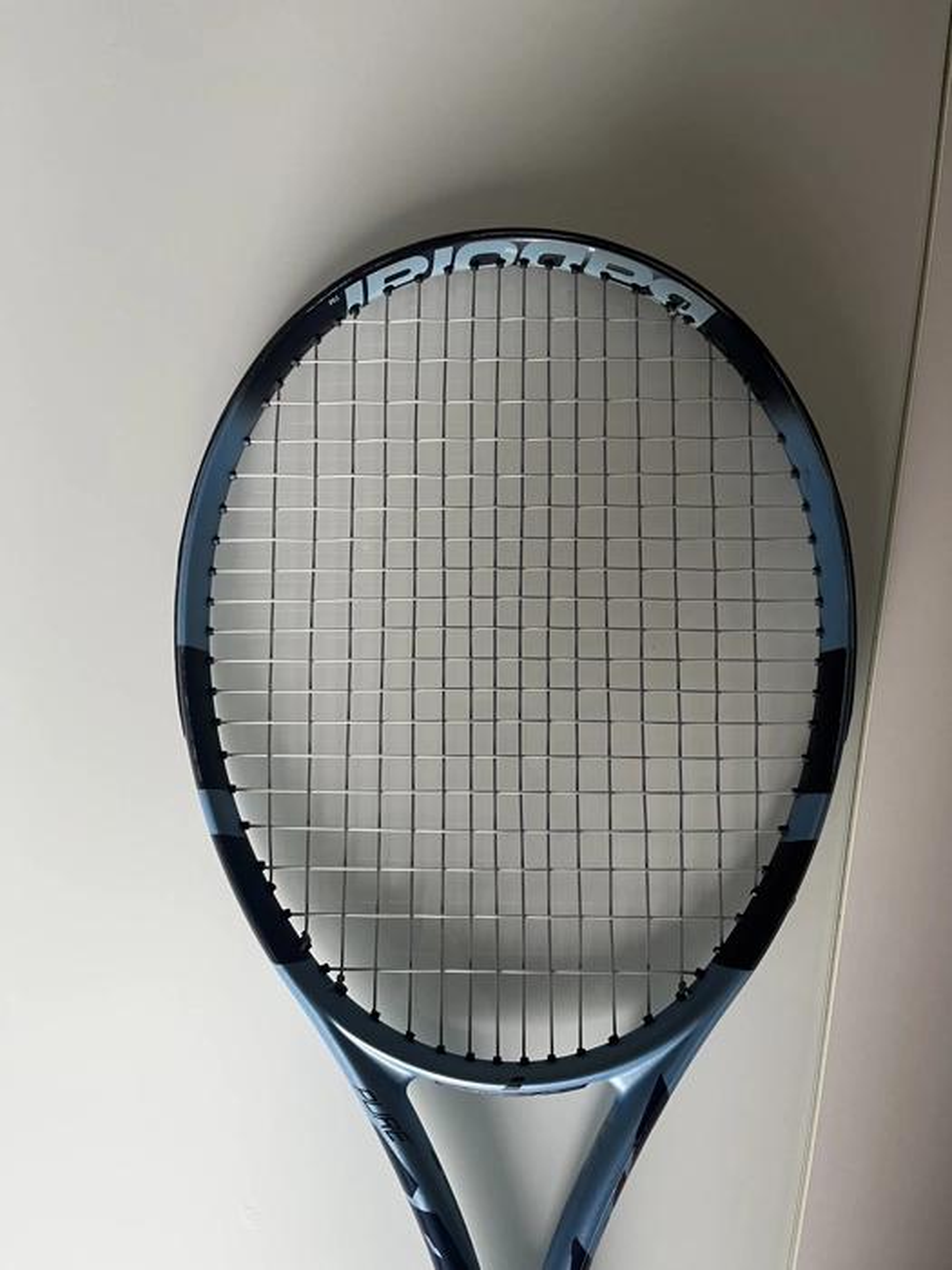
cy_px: 635
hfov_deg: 53.1
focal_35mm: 26
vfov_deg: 67.3
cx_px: 476
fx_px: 953
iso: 125
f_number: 1.6
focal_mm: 5.1
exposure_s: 1/84
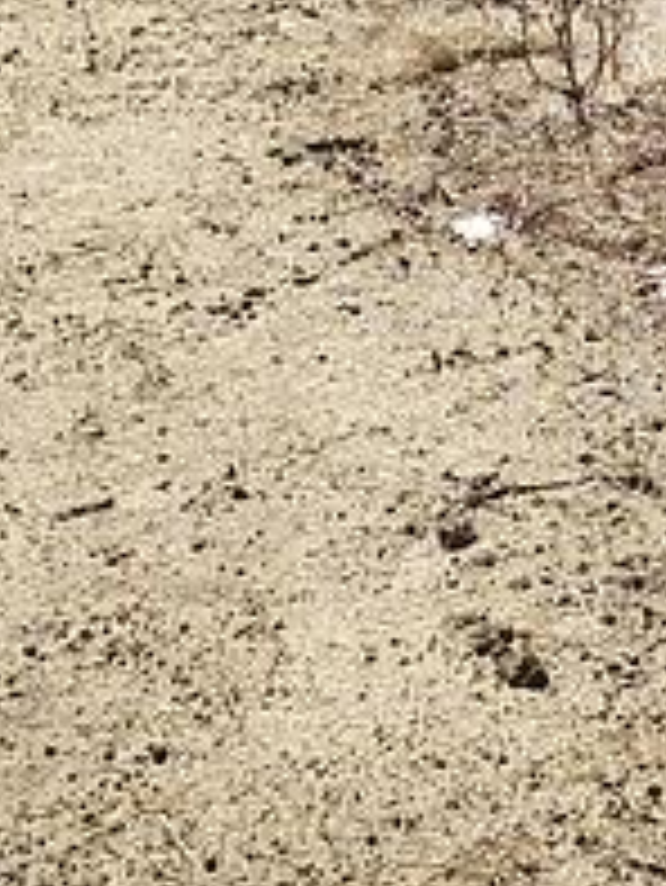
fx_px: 2870
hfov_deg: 11.1
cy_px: -99
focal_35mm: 112
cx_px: 1593
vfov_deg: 17.0
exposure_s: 1/271
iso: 10
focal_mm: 6.3
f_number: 1.7
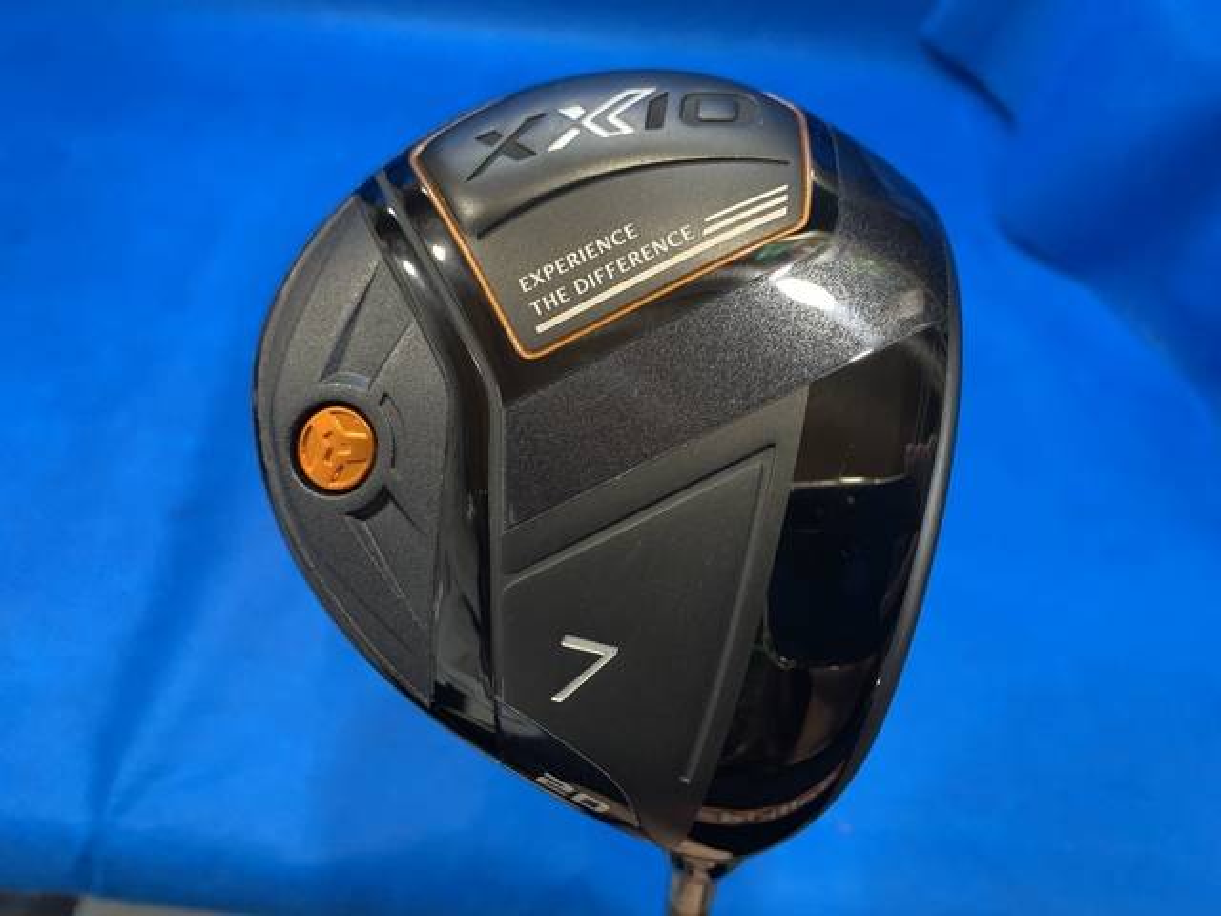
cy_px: 458
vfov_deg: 53.1
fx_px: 917
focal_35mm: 26
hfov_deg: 67.3
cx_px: 610
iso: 200
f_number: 1.8
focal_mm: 4.25
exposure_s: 1/60
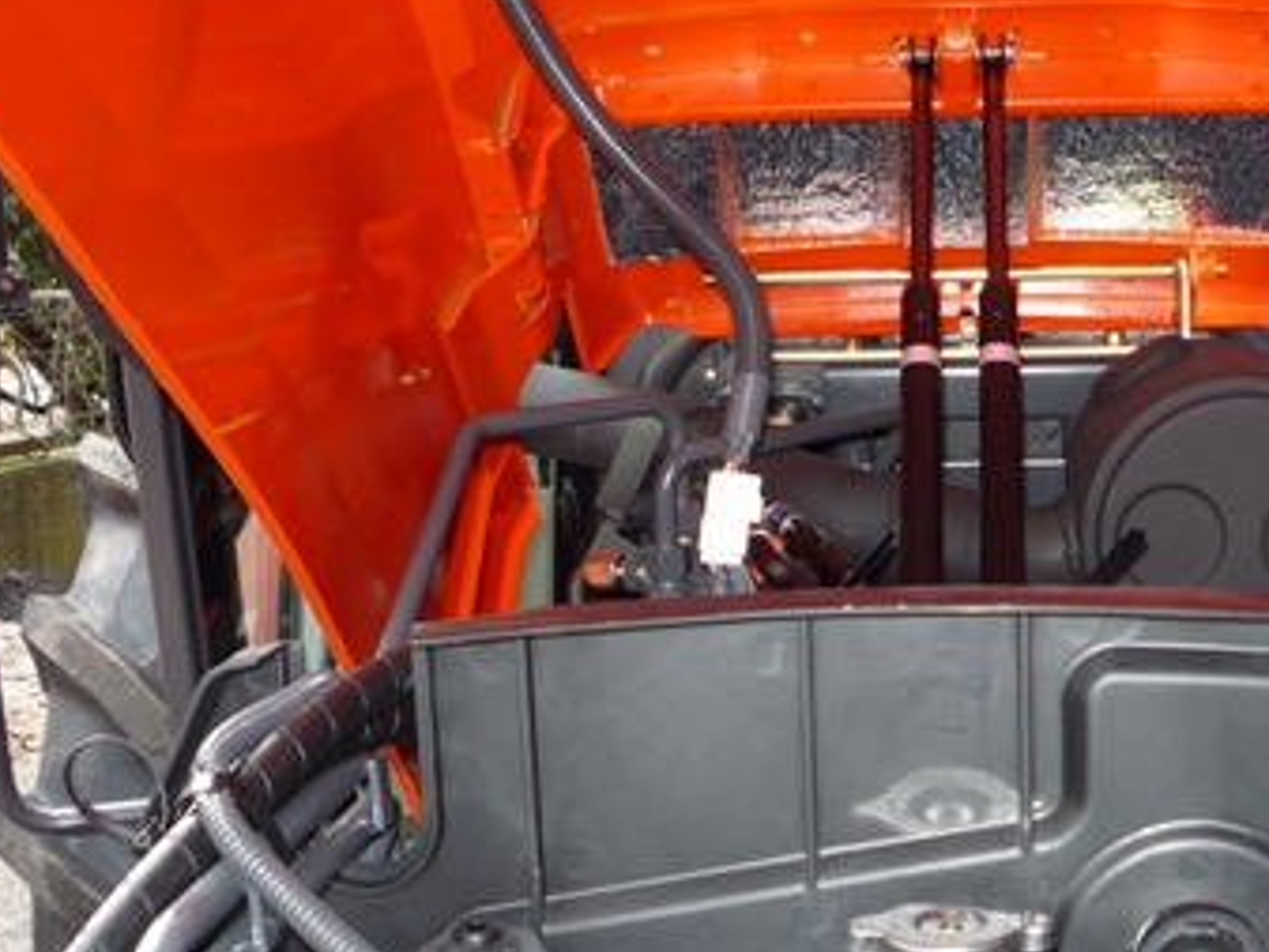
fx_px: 2090
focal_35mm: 57
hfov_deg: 32.8
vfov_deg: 25.6
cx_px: 1028
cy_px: 549
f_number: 3.3
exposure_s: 1/30
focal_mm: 5.2
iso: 100
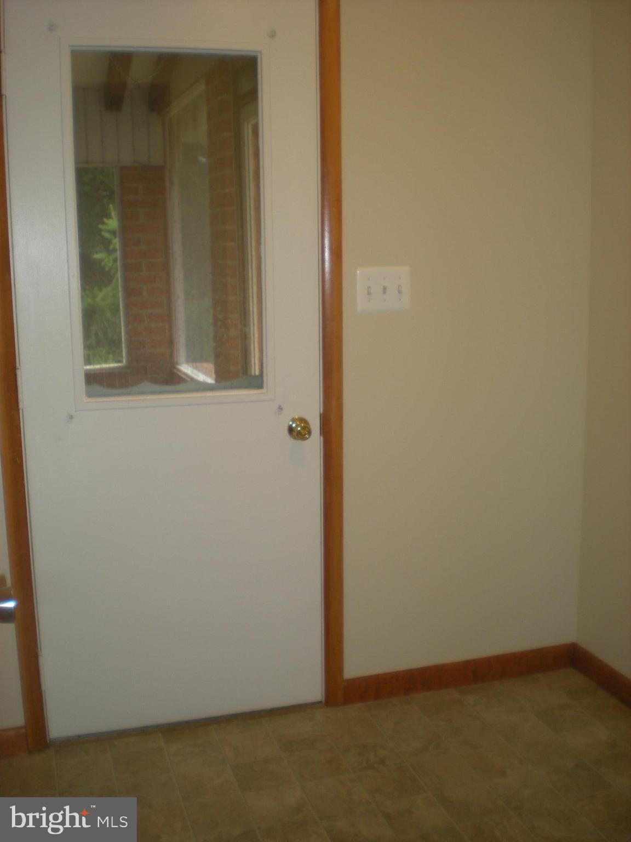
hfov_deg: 37.7
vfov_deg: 49.0
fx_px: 924
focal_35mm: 38
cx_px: 316
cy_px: 421
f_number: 3.1
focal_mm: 6.3
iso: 64
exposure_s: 1/30
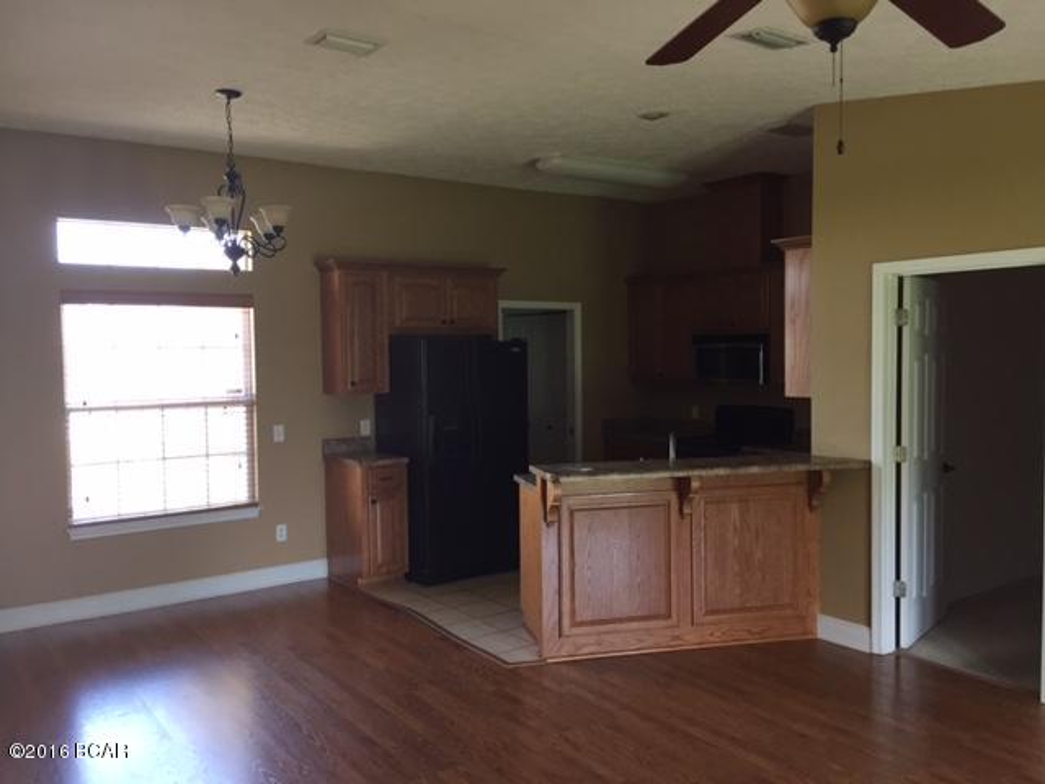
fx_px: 875
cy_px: 392
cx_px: 522
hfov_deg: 61.7
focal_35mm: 29
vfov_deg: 48.2
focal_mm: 4.15
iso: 50
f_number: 2.2
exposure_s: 1/30
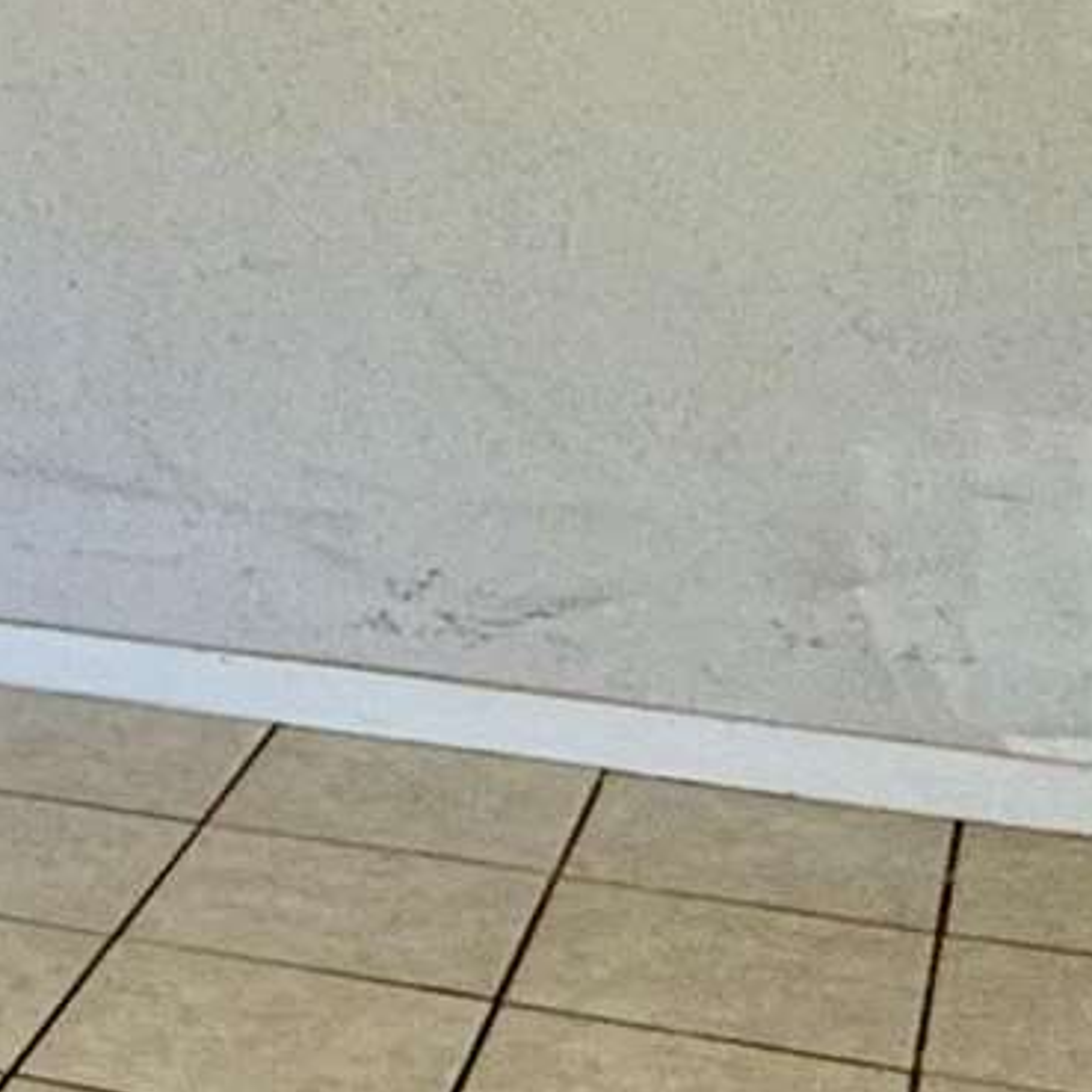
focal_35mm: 103
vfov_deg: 16.8
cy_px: 222
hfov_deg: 15.5
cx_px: -580
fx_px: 3676
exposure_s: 1/99
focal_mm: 2.22
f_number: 2.2
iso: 100
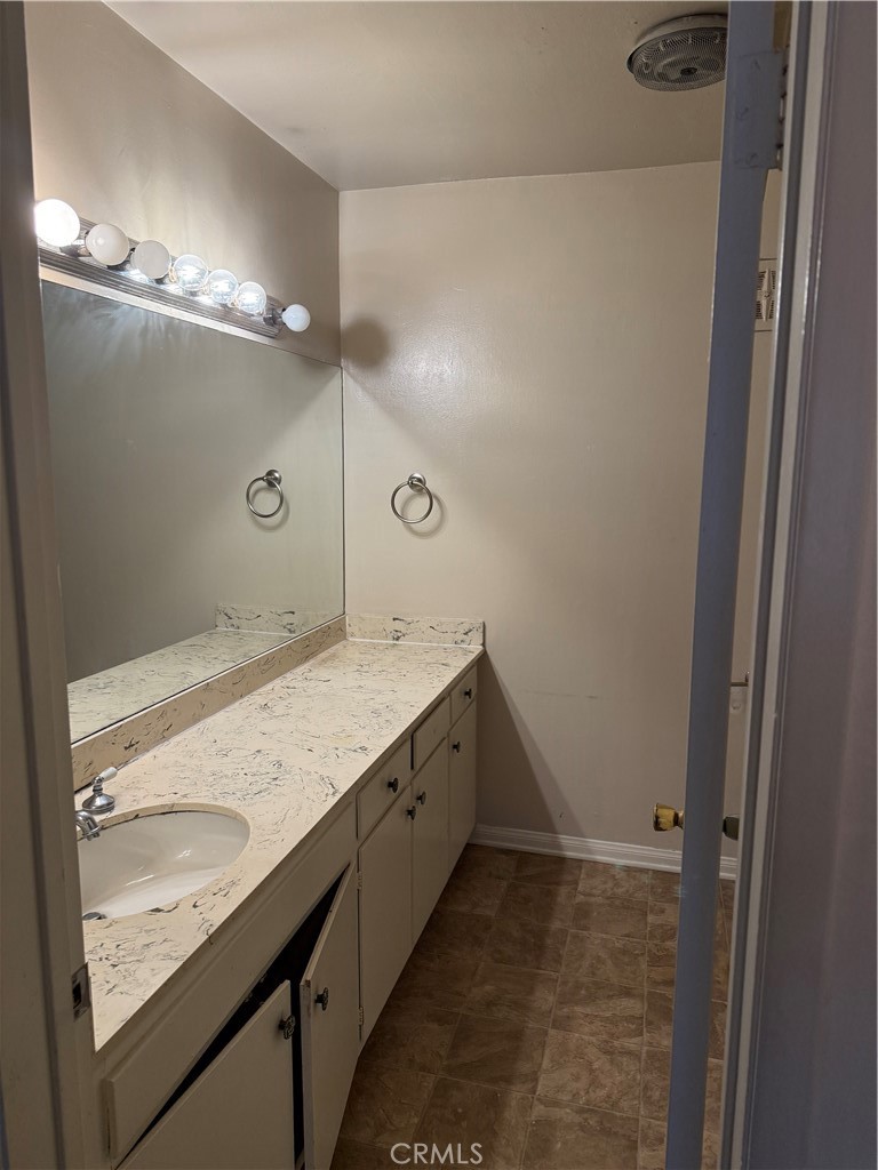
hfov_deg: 56.8
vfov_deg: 71.6
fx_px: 812
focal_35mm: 24
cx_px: 439
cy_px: 585
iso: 200
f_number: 1.78
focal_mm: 6.76
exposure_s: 1/120
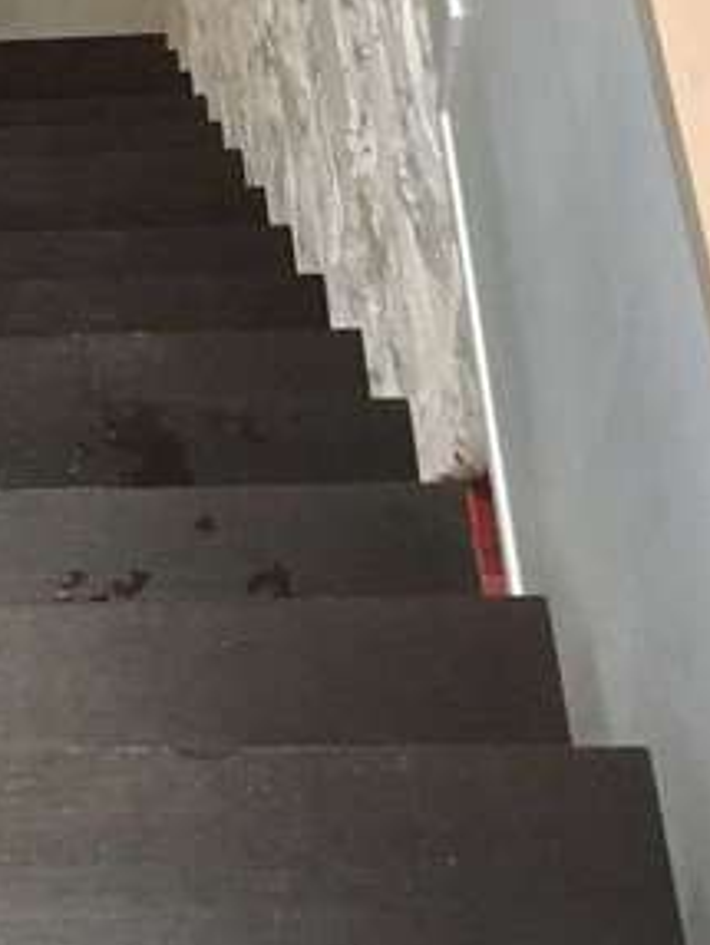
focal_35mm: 81
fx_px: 2212
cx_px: -386
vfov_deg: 23.8
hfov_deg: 16.5
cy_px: 218
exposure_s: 1/25
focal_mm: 4.15
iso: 200
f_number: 2.2
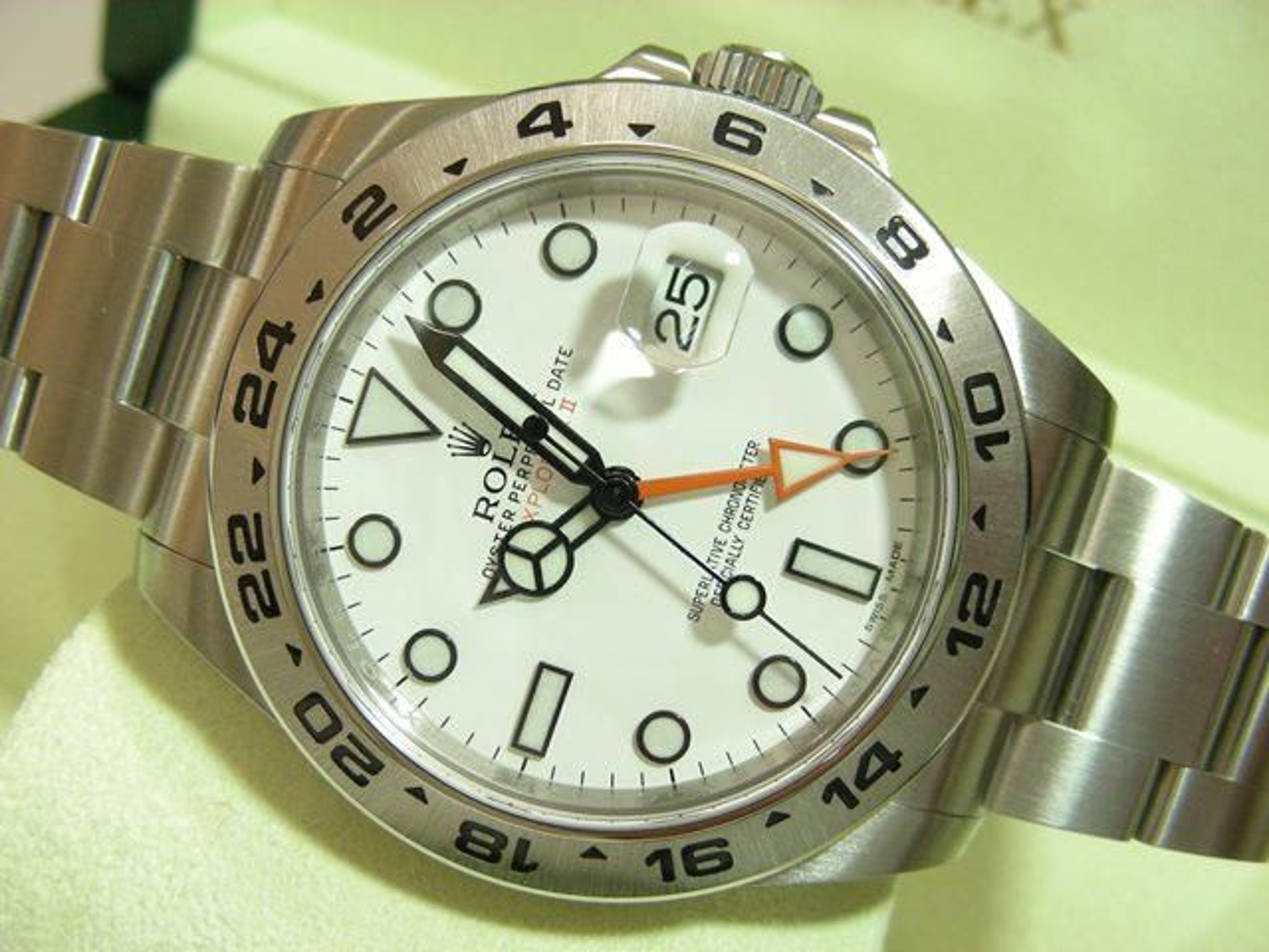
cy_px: 476
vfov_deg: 35.1
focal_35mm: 41
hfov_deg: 45.8
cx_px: 634
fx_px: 1503
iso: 185
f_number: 3.5
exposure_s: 1/30.6
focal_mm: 6.8
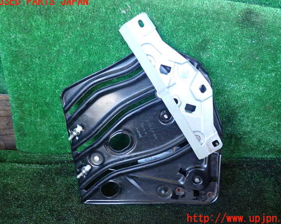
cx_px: 149
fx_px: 266
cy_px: 110
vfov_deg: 45.8
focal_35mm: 32
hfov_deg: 55.6
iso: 200
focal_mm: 5.4
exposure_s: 1/30
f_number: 2.3
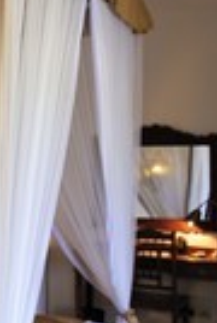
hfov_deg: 15.9
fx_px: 675
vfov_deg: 26.9
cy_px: 159
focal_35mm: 75
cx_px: -159
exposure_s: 1/30
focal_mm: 24
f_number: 5
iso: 800
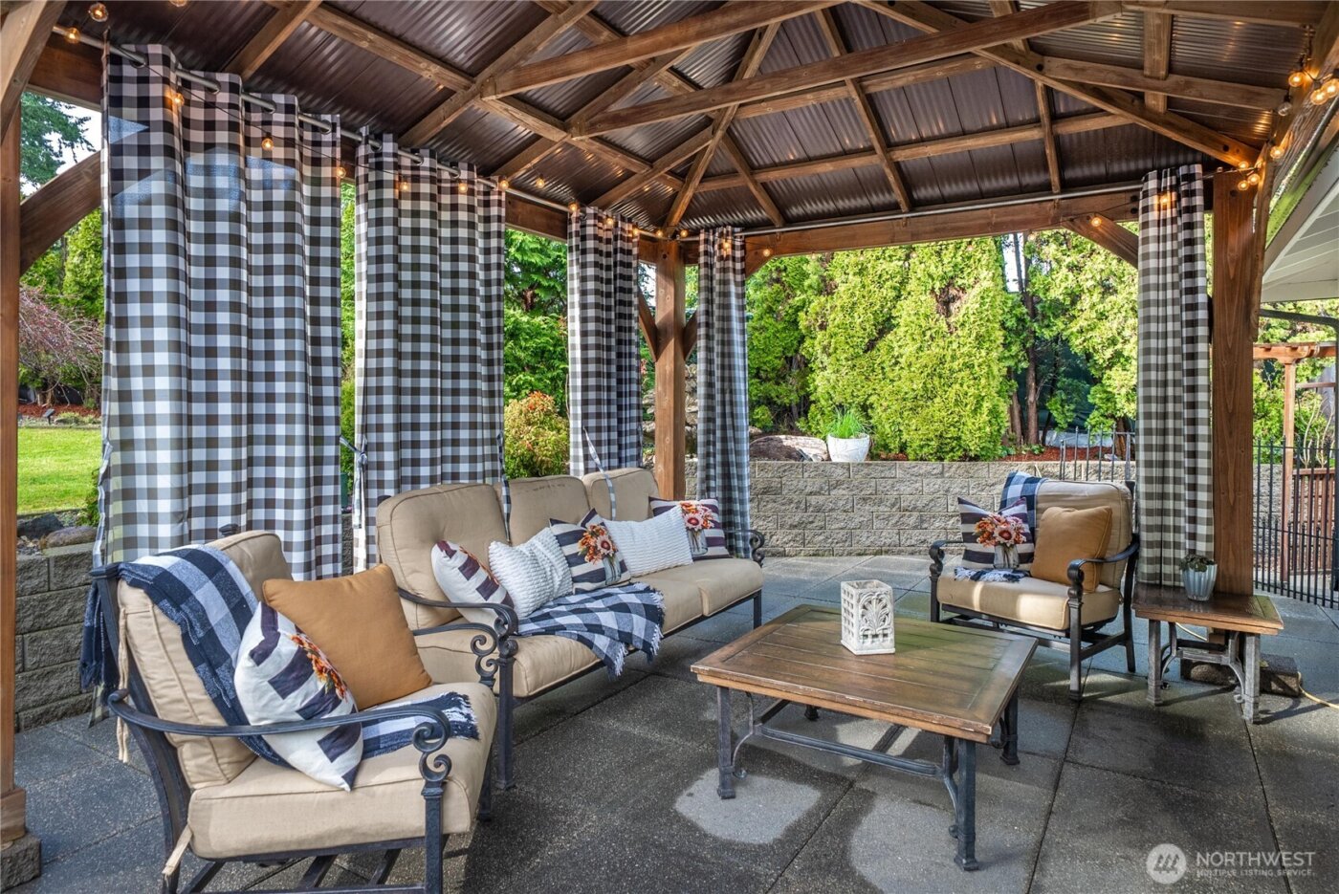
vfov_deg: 62.0
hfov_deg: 83.9
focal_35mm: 20
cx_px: 670
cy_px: 447
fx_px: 744
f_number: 7.1
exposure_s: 1/30
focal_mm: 20
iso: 250
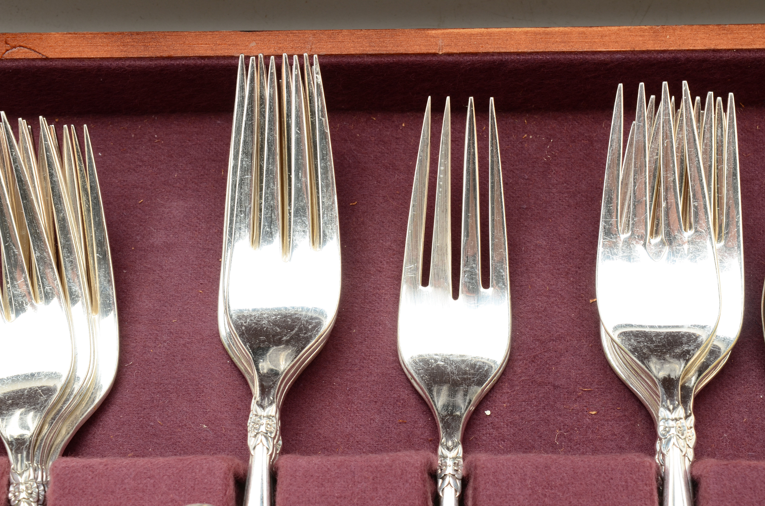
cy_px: 253
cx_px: 382
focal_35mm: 82
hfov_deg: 24.7
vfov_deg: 16.5
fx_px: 1749
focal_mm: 55
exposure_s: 1/160
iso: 100
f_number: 18
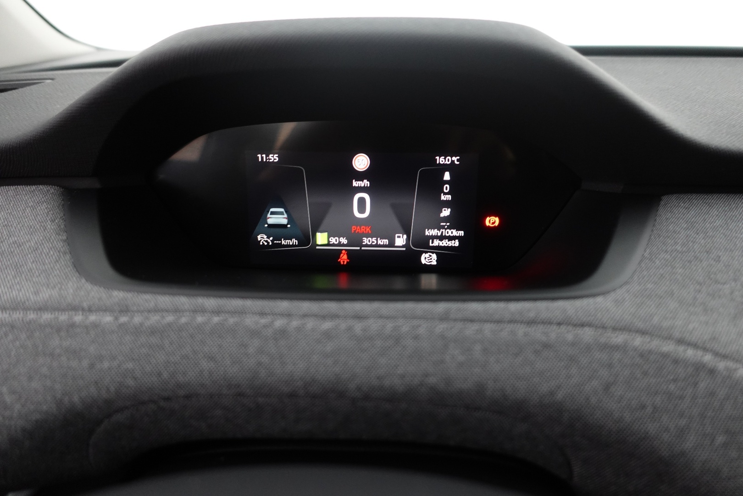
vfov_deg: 53.1
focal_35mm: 24
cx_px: 372
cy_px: 248
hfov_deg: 73.7
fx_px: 495
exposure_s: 1/30
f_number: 1.8
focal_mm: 9.4
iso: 800
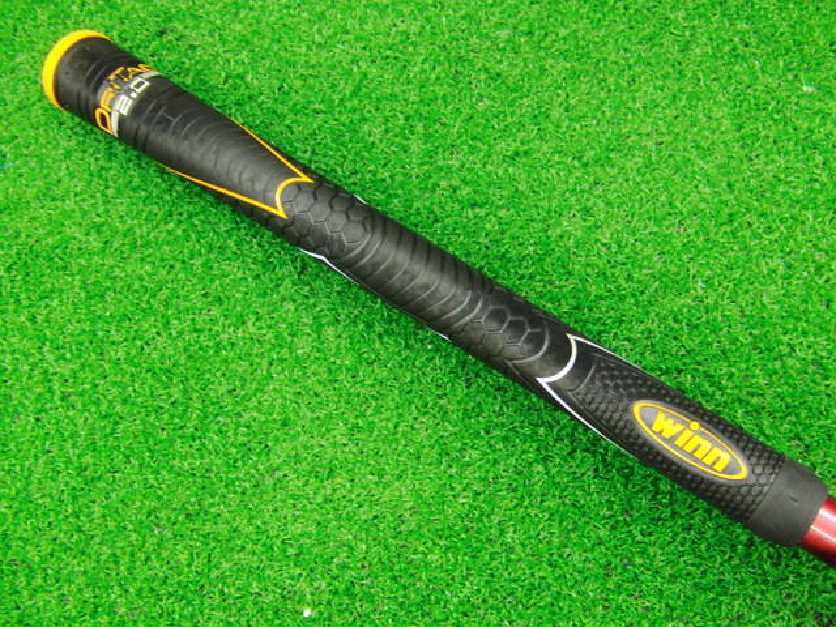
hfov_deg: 50.1
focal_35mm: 37
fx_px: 894
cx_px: 418
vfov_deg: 38.7
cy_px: 314
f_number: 3.6
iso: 400
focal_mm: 6.42
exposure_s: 1/20
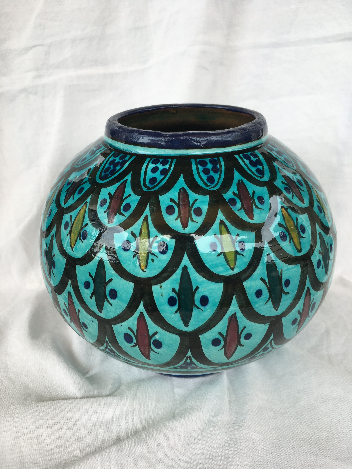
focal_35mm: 29
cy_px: 234
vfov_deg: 61.7
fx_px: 393
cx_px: 176
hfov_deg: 48.2
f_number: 2.2
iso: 25
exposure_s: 1/361
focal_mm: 4.15
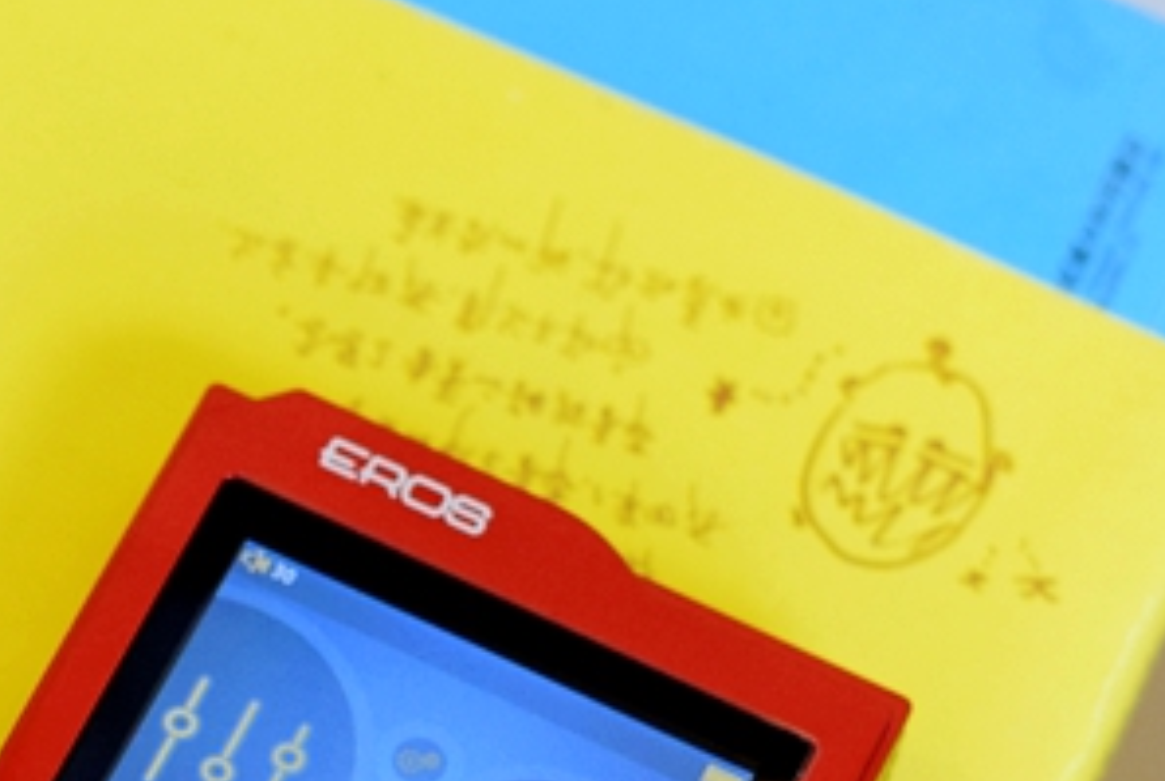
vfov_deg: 6.0
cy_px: 1009
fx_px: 7357
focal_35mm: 227
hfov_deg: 8.9
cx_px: -380
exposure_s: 1/160
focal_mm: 50
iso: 1000
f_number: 4
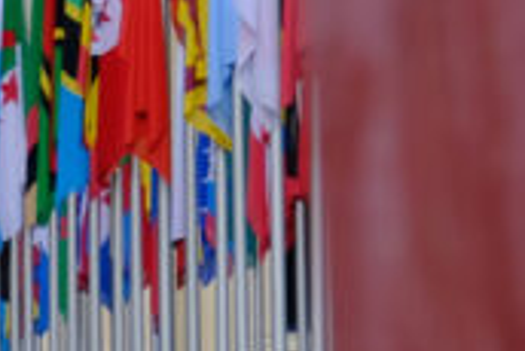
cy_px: -382
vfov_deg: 1.7
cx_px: -592
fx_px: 11676
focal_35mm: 800
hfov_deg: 2.6
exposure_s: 1/500
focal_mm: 102.2
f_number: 5
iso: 400
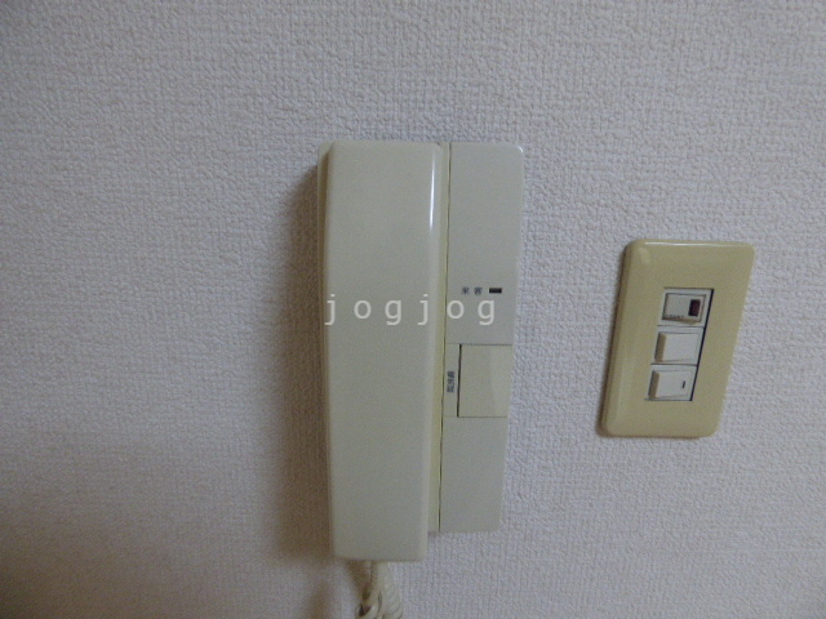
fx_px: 477
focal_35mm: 20
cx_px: 413
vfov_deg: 66.0
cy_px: 310
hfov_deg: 81.7
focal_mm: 3.58
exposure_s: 1/60
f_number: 2.8
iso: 400
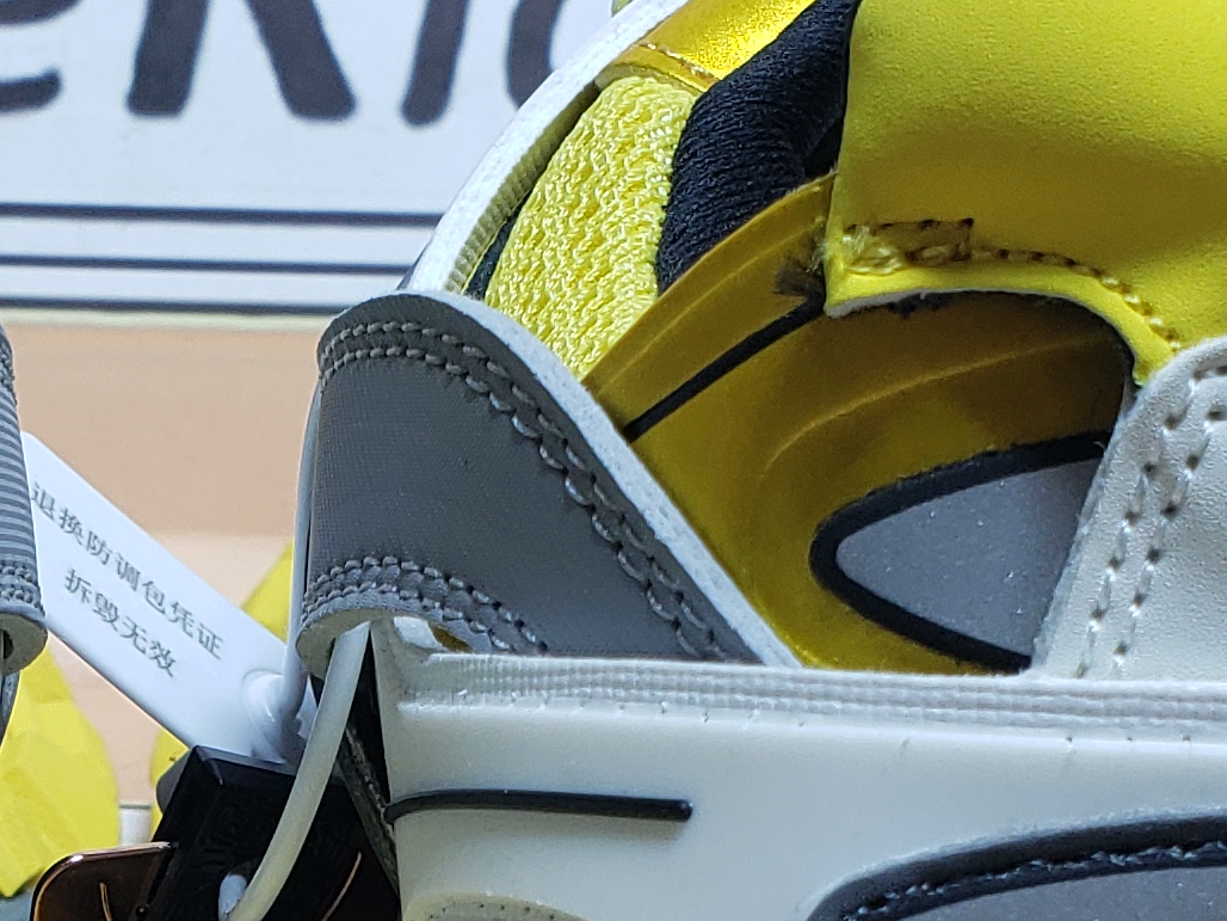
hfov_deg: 18.9
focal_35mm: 102
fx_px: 3615
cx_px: 116
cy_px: 1165
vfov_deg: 14.0
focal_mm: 4.3
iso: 50
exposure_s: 1/227
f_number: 2.4
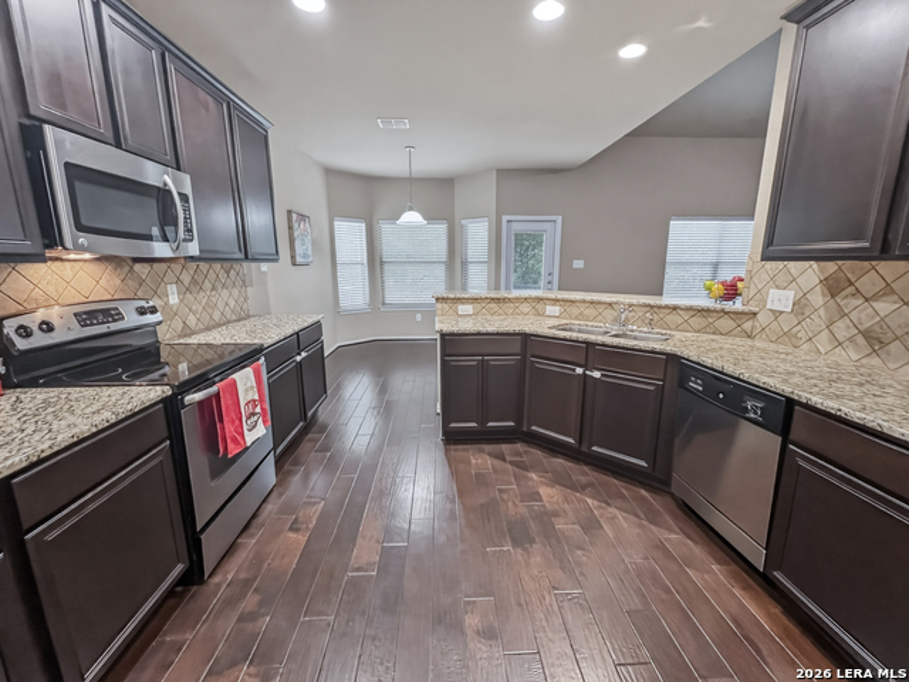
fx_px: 341
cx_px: 454
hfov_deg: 106.2
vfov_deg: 89.9
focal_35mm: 13
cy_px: 341
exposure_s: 1/60
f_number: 1.8
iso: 500
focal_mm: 1.6
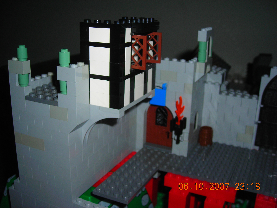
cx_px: 138
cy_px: 104
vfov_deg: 35.1
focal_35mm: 41
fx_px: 328
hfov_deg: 45.8
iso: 50
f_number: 6.6
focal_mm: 6.8
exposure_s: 1/60.1
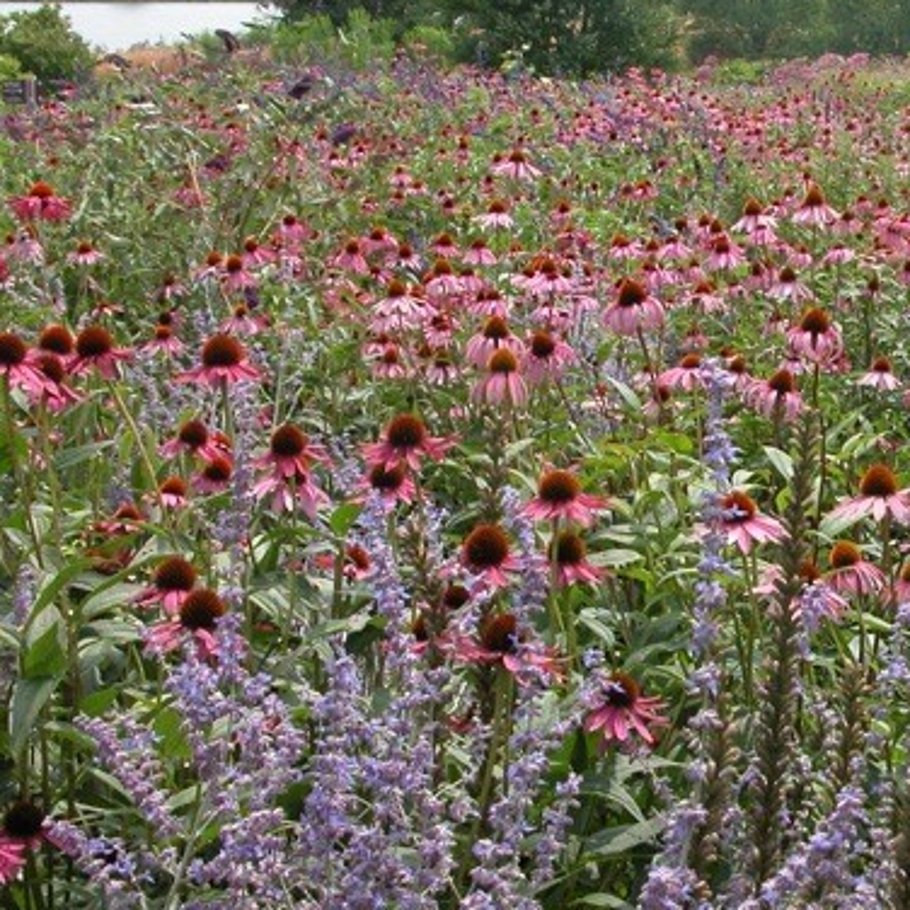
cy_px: 436
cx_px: 806
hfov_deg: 21.5
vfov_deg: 21.9
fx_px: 2350
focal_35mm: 79
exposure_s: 1/258
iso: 100
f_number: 5.8
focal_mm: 10.7
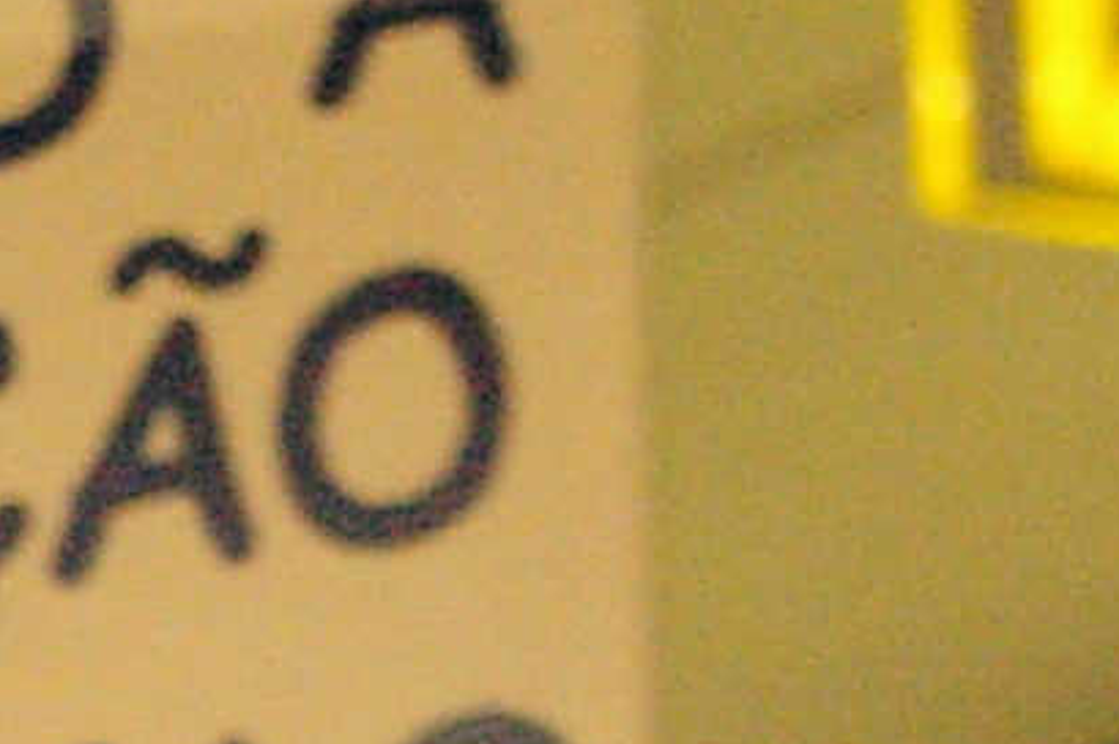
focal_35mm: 607
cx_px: -1185
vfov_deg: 2.3
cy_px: 624
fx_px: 18842
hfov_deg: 3.4
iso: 3200
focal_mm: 55
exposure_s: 1/60
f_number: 8
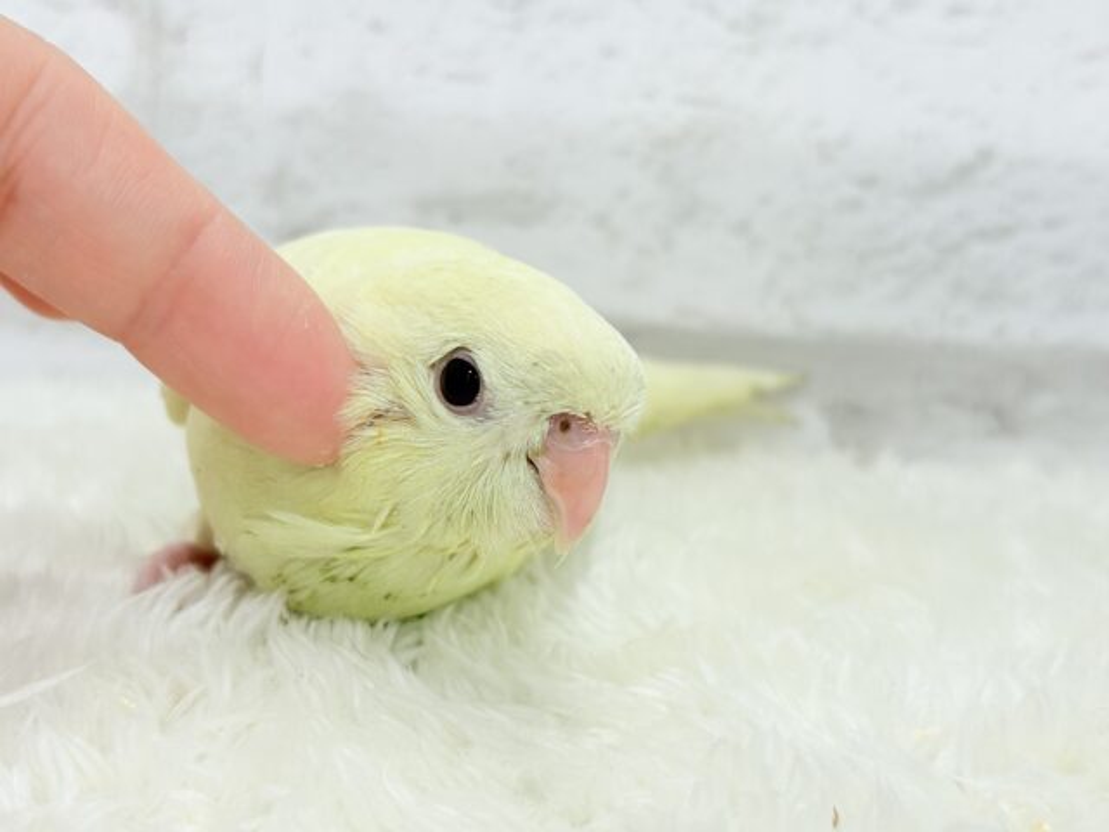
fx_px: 1666
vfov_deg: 28.0
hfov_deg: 36.8
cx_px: 554
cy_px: 416
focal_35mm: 52
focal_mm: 5.96
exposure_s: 1/50
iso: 32
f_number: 1.6
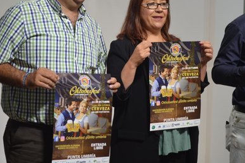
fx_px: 687
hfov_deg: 20.2
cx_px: 148
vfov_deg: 13.5
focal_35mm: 101
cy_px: 51
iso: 400
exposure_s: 1/50
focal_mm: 38
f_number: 5
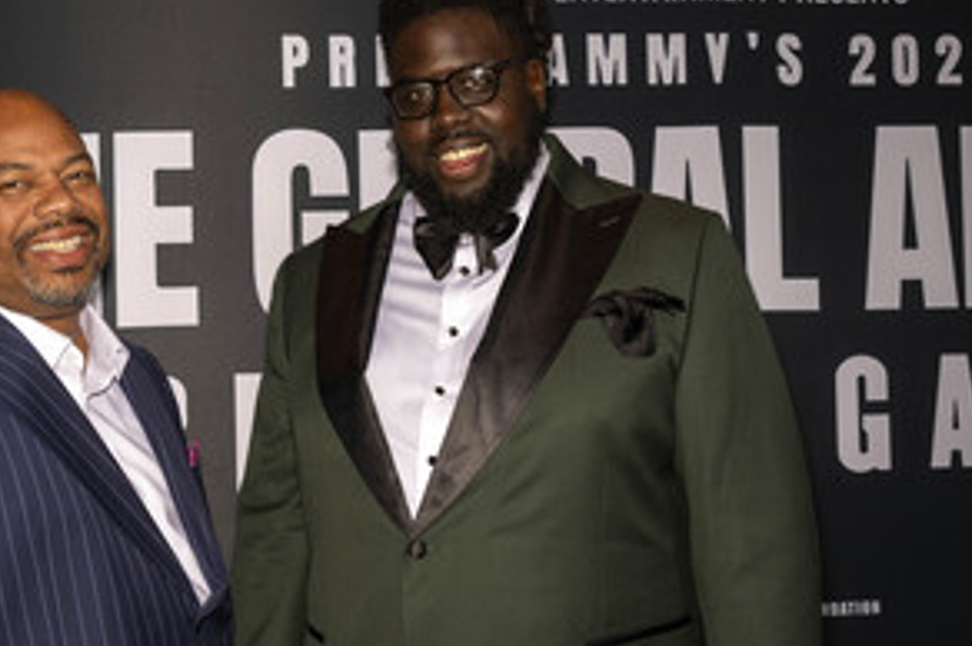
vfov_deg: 26.0
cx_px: 355
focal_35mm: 52
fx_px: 1396
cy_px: 346
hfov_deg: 38.1
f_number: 5.6
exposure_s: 1/200
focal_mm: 33.5
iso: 800
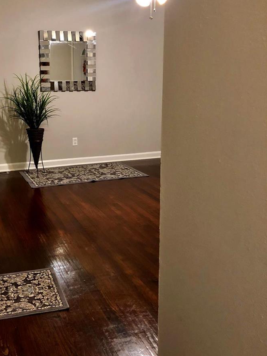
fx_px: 391
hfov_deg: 37.3
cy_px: 144
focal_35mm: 38
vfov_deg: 48.7
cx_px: 87
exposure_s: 1/13
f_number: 1.8
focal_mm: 4
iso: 100
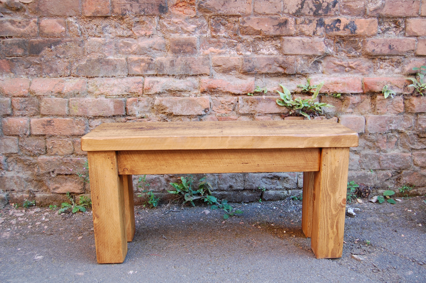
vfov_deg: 38.3
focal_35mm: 34
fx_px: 408
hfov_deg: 55.1
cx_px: 213
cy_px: 142
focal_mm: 23
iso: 400
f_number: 4.5
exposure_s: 1/80
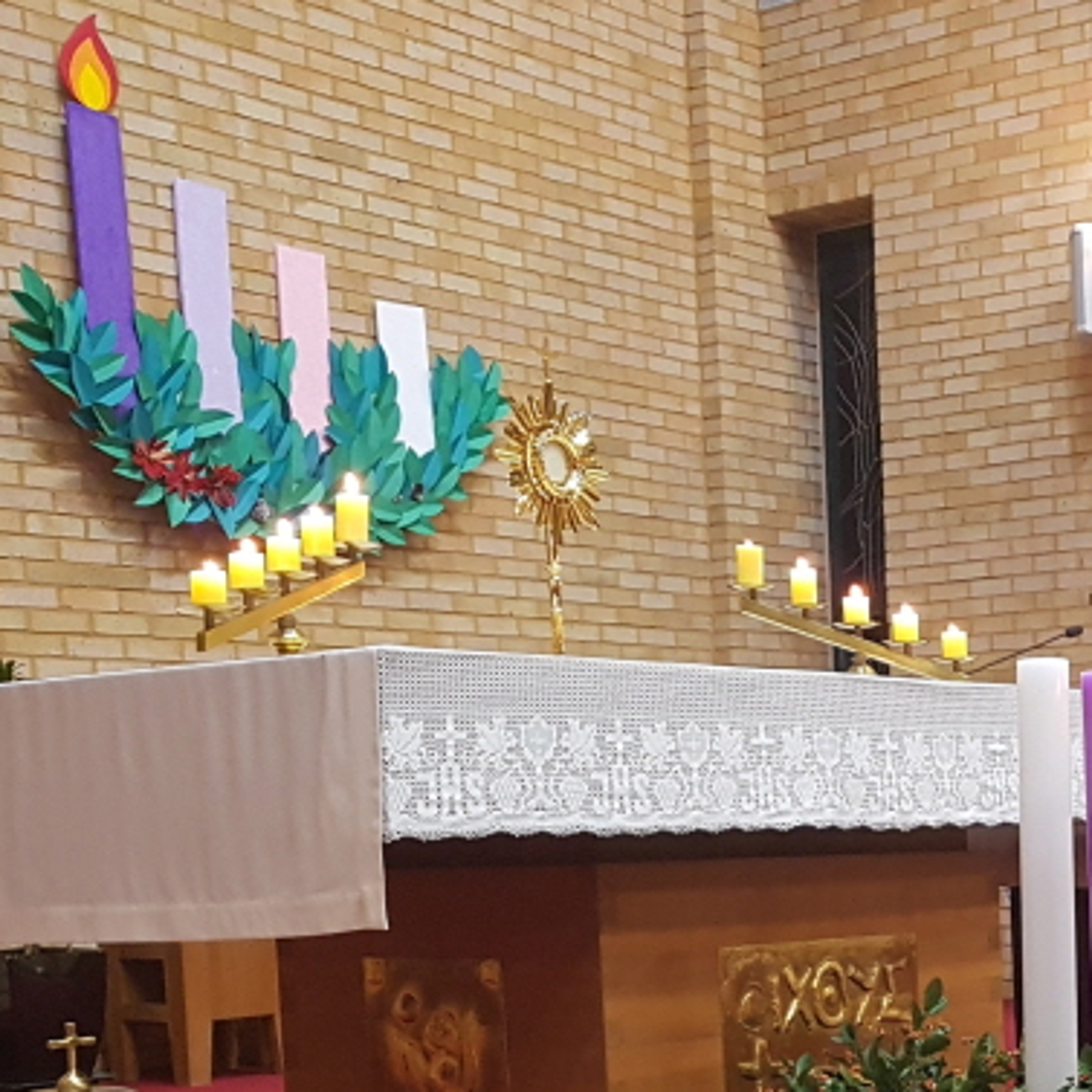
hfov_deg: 24.8
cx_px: 1169
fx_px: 2320
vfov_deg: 25.8
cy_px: 944
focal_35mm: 65
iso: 200
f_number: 1.7
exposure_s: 1/24
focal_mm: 4.2
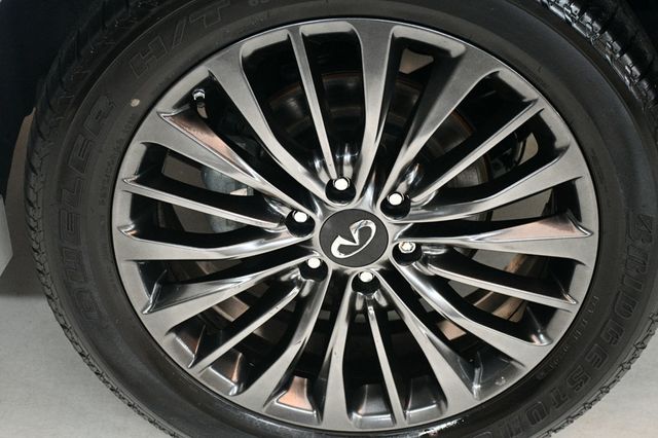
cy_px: 219
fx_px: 1151
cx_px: 329
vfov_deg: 21.5
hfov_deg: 31.9
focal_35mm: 63
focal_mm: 42
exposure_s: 1/80
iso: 3200
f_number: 4.5
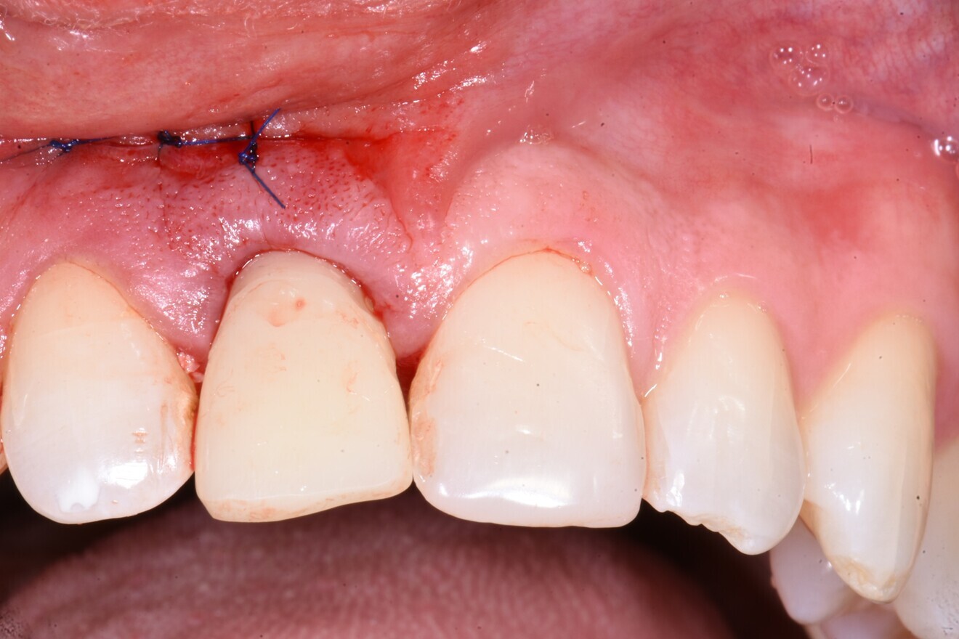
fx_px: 3396
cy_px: 320
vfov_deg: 10.8
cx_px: 480
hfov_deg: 16.1
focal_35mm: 128
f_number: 40
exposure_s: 1/60
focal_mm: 85
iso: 100
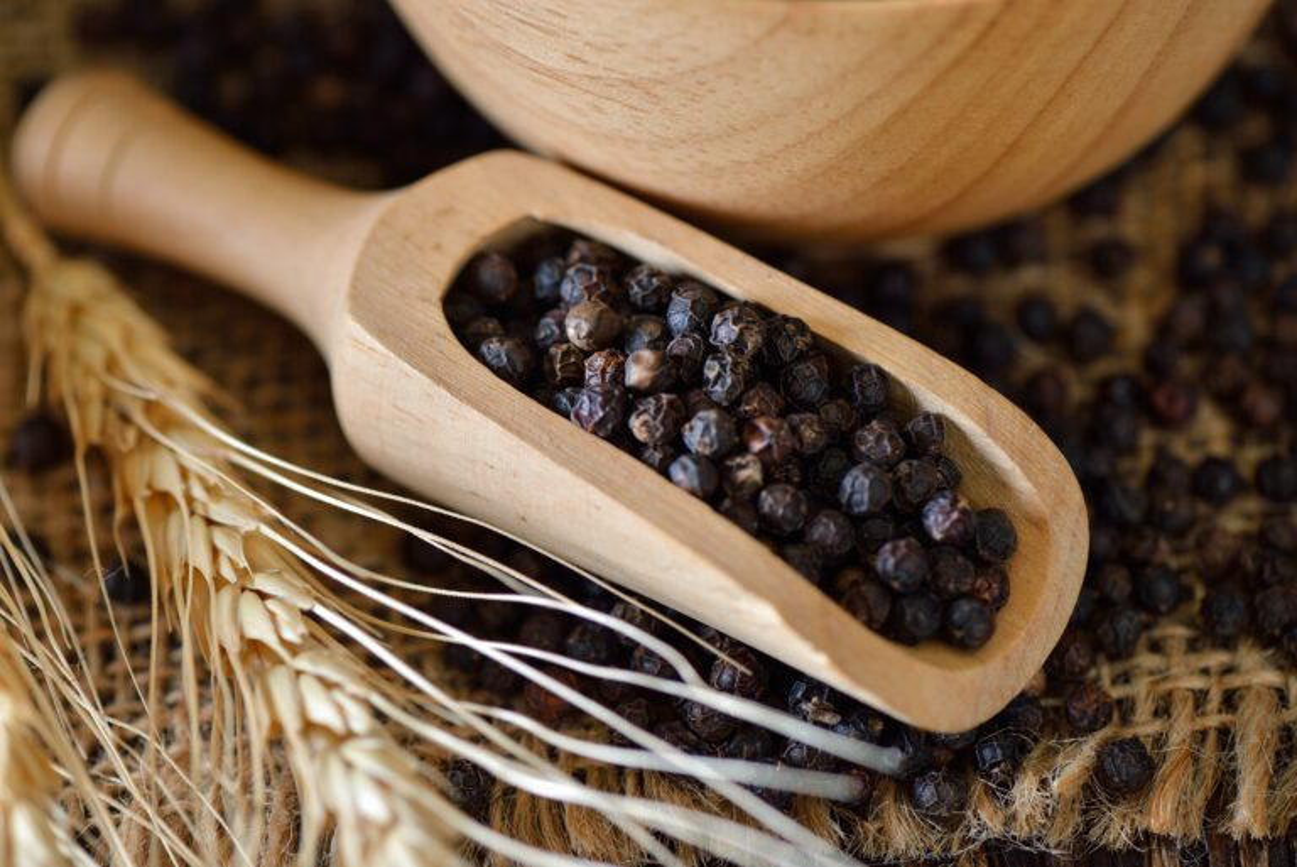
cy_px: 434
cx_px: 648
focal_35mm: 105
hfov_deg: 19.4
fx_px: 3785
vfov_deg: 13.1
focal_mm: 105
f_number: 6.3
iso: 200
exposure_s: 1/160
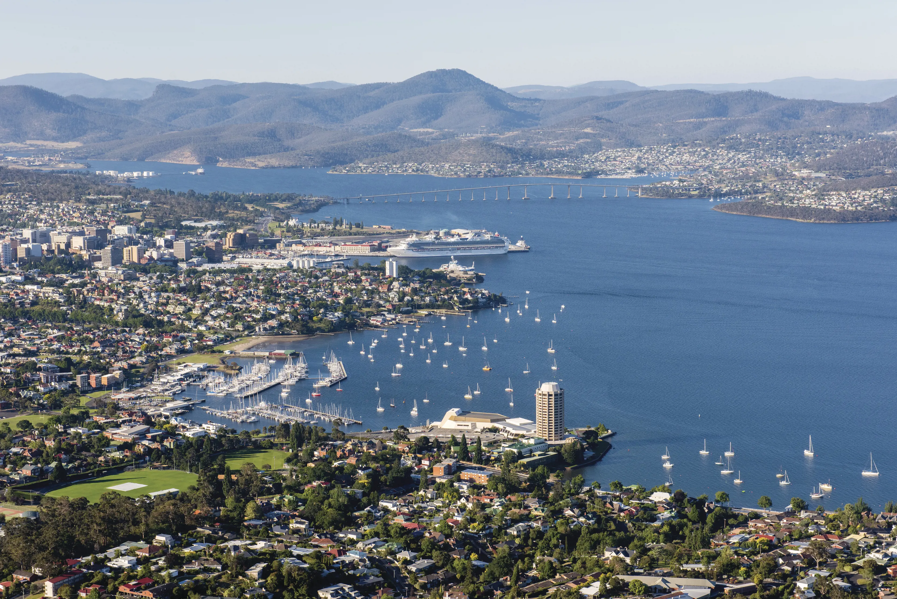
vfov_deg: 19.5
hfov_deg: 28.8
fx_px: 1745
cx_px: 448
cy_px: 300
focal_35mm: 70
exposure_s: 1/500
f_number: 10
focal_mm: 70
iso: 500
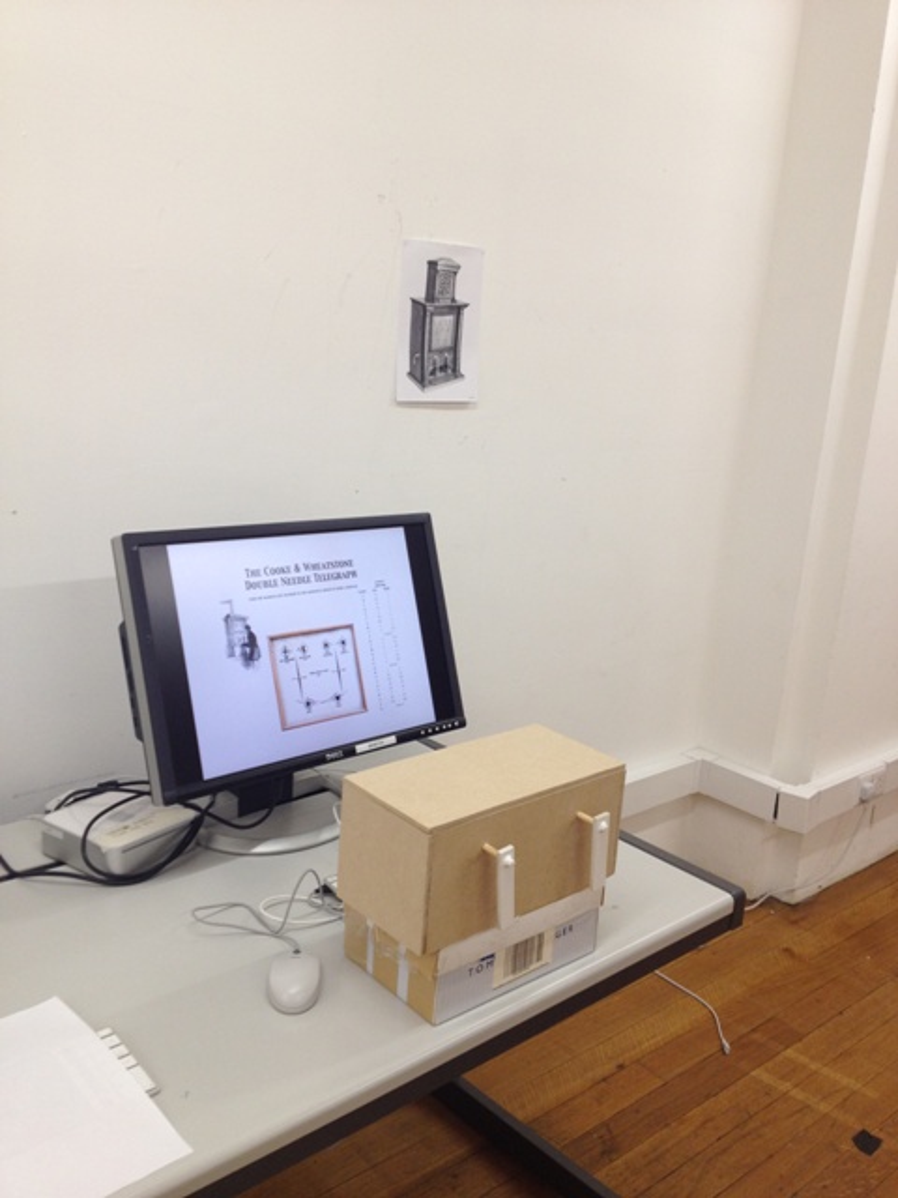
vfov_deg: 52.6
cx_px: 449
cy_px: 599
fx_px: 1211
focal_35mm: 35
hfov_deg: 40.7
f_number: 2.4
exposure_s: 1/30
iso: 80
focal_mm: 4.28
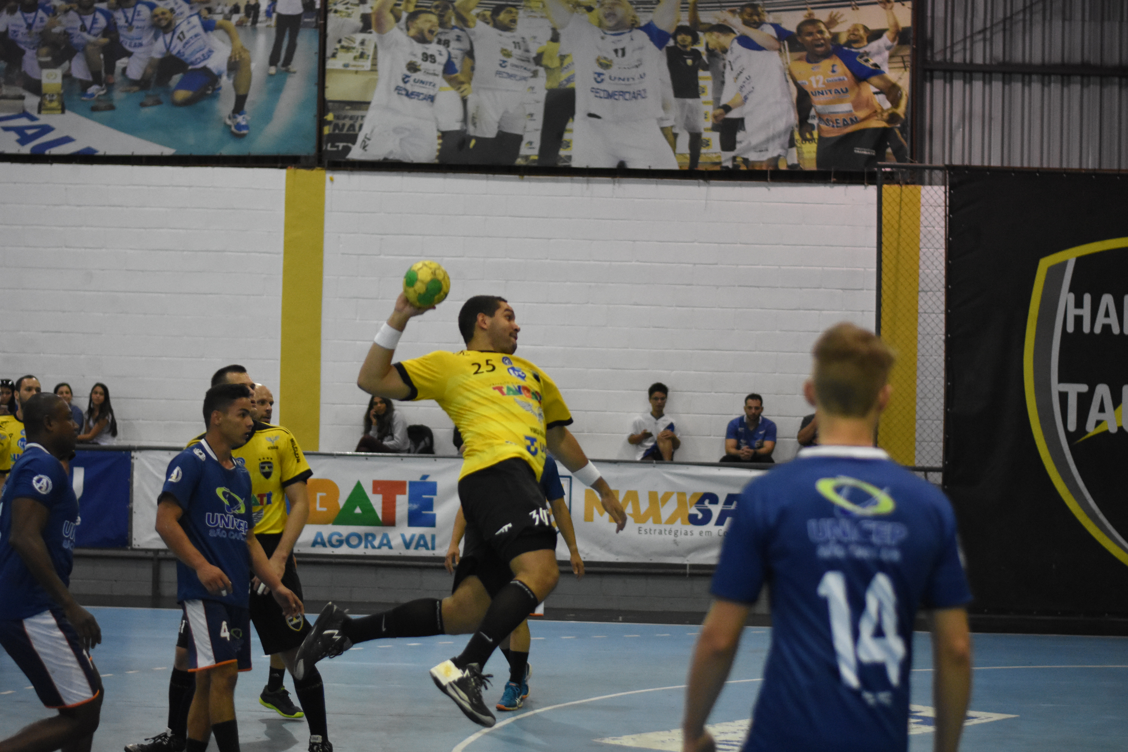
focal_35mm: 75
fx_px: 2350
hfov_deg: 27.0
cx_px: 564
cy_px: 376
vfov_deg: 18.2
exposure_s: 1/1000
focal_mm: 50
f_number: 1.8
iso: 4000
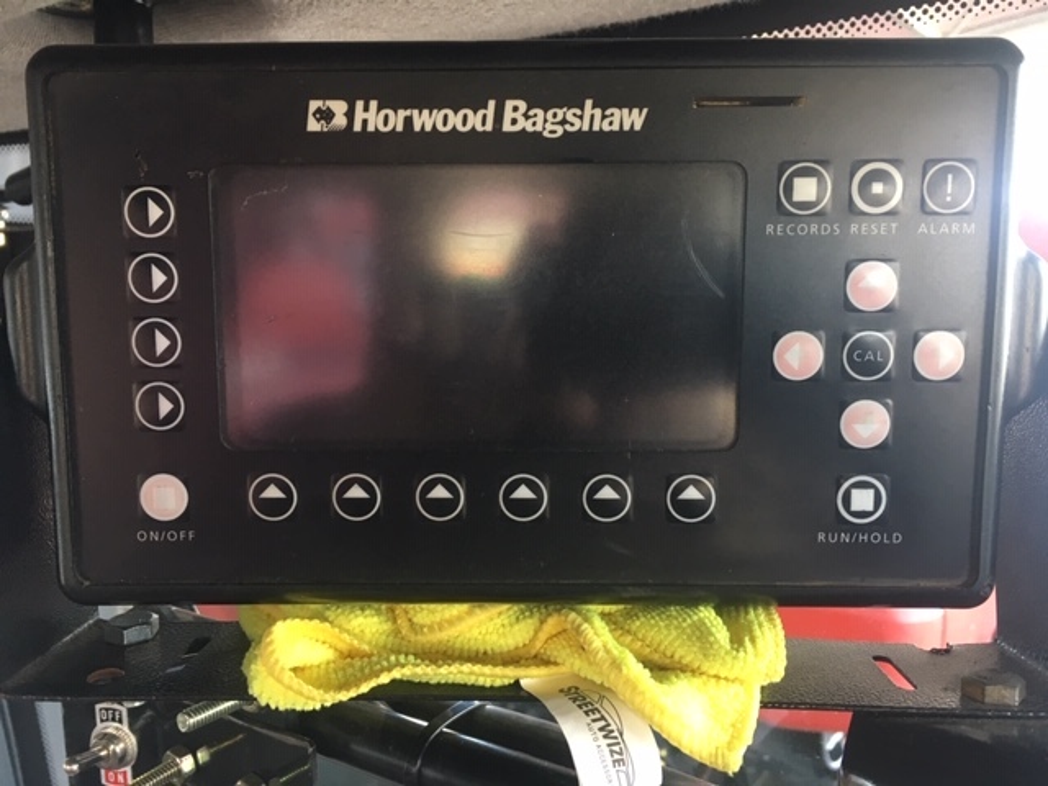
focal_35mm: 29
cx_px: 524
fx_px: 878
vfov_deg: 48.2
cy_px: 393
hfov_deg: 61.7
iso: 100
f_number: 2.2
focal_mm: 4.15
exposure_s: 1/33
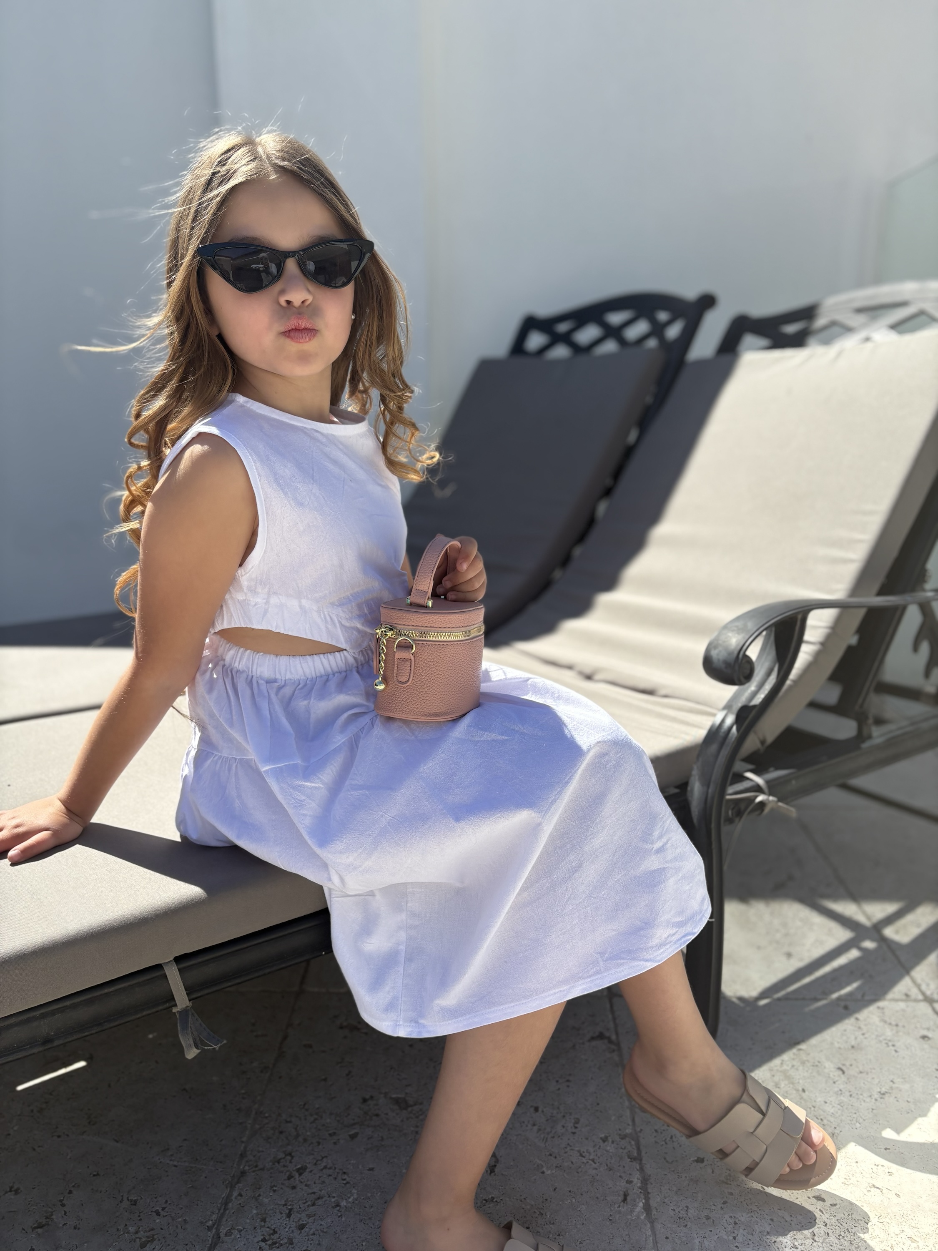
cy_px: 626
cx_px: 469
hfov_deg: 53.1
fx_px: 939
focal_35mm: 26
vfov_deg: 67.3
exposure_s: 1/2538
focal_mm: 5.96
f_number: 1.6
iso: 50
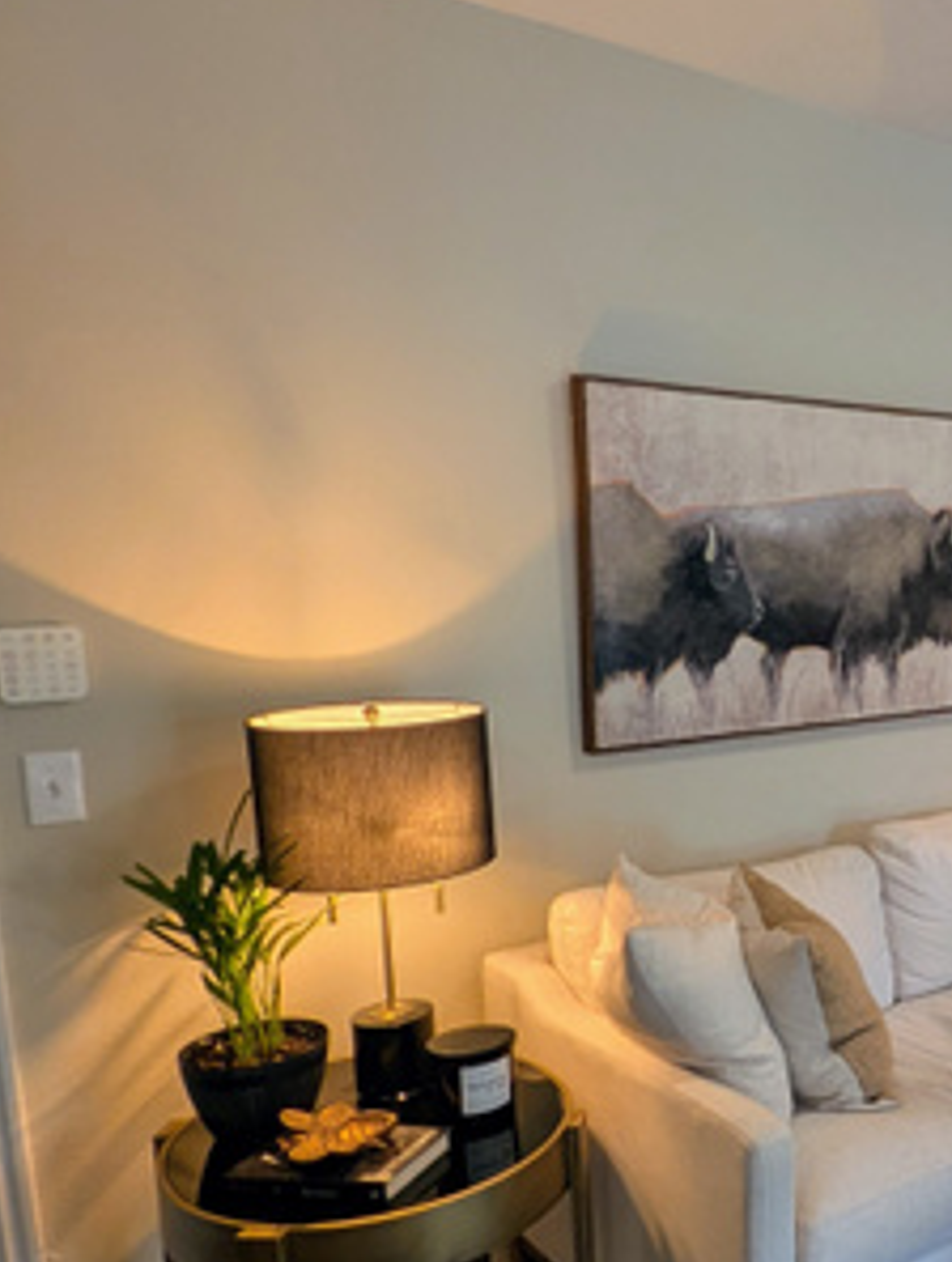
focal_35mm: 31
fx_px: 1133
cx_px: 1092
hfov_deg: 36.9
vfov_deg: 58.0
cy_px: 722
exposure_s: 1/40
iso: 49
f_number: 1.95
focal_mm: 2.23
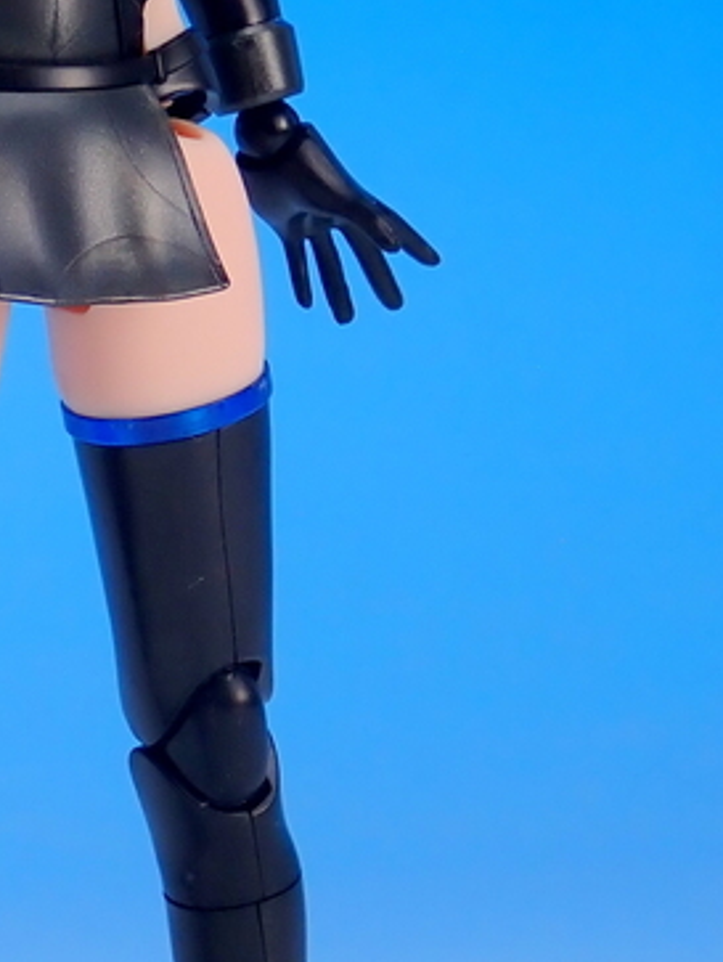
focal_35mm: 231
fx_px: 6422
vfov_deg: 8.6
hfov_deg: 6.4
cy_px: 249
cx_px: -42
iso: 100
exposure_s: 1
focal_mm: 14.62
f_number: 16
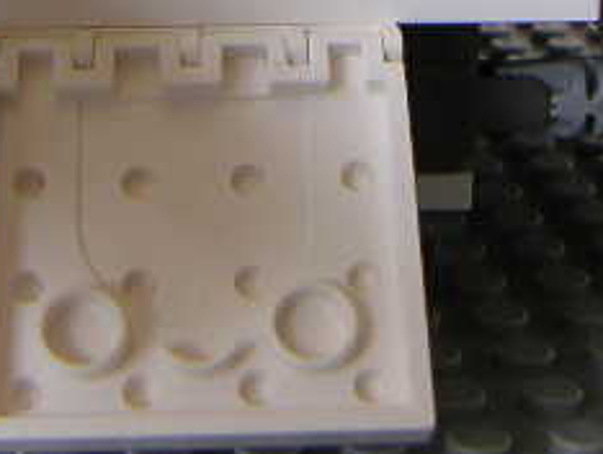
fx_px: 1761
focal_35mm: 101
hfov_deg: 19.3
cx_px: 173
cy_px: -85
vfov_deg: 14.2
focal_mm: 4.8
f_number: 2.8
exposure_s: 1/60
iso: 64
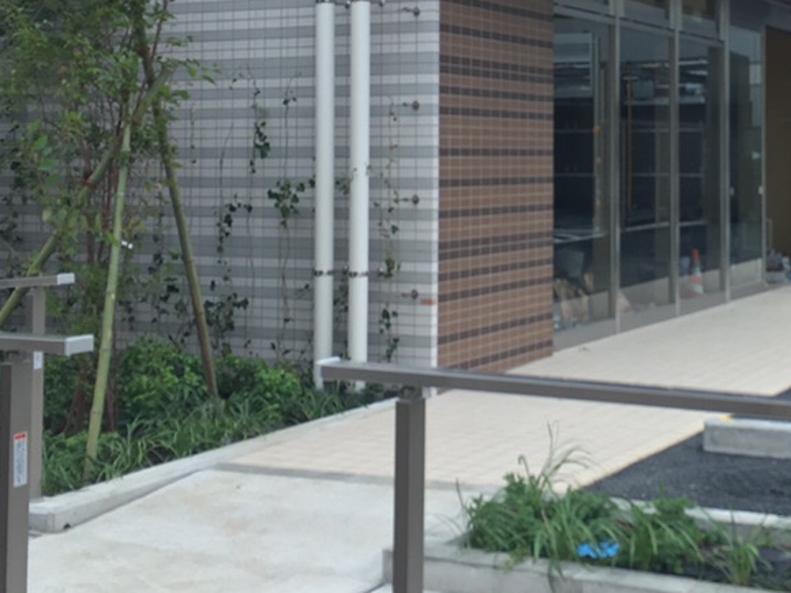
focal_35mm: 60
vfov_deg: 24.0
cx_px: 646
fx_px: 1371
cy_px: 109
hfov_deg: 31.3
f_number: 2.2
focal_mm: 4.15
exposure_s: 1/327
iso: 25
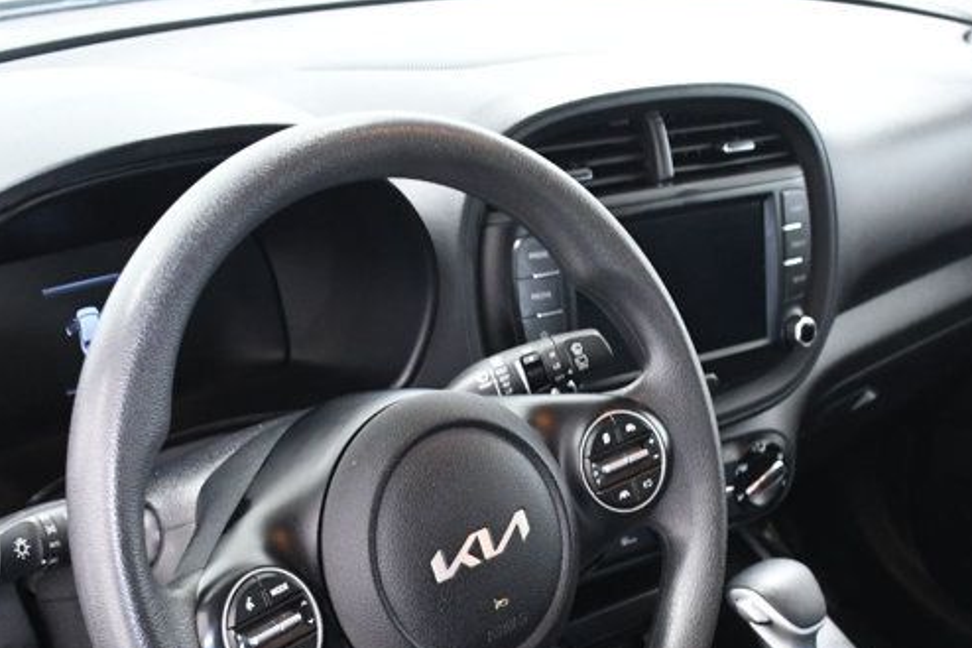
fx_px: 1511
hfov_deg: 35.3
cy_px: 593
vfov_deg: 23.5
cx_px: 655
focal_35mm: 56
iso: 2500
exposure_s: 1/80
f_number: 4.5
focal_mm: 18
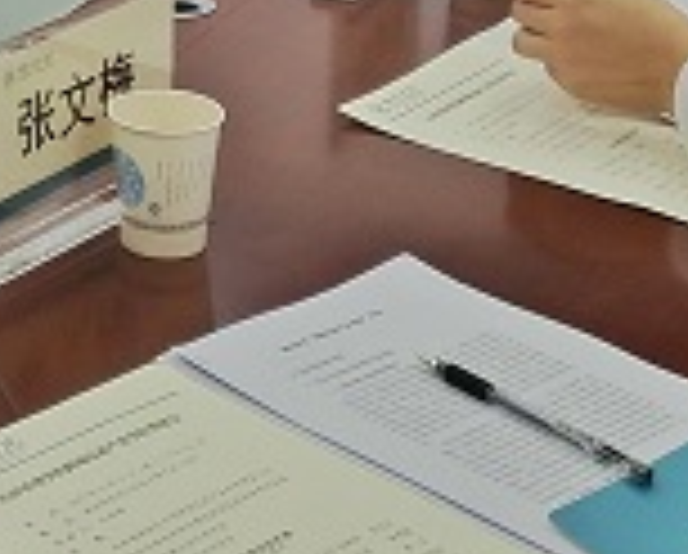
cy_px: -725
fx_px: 2285
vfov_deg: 11.6
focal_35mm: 112
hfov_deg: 16.6
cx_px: -72
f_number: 1.79
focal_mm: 4.71
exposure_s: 1/50
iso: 99
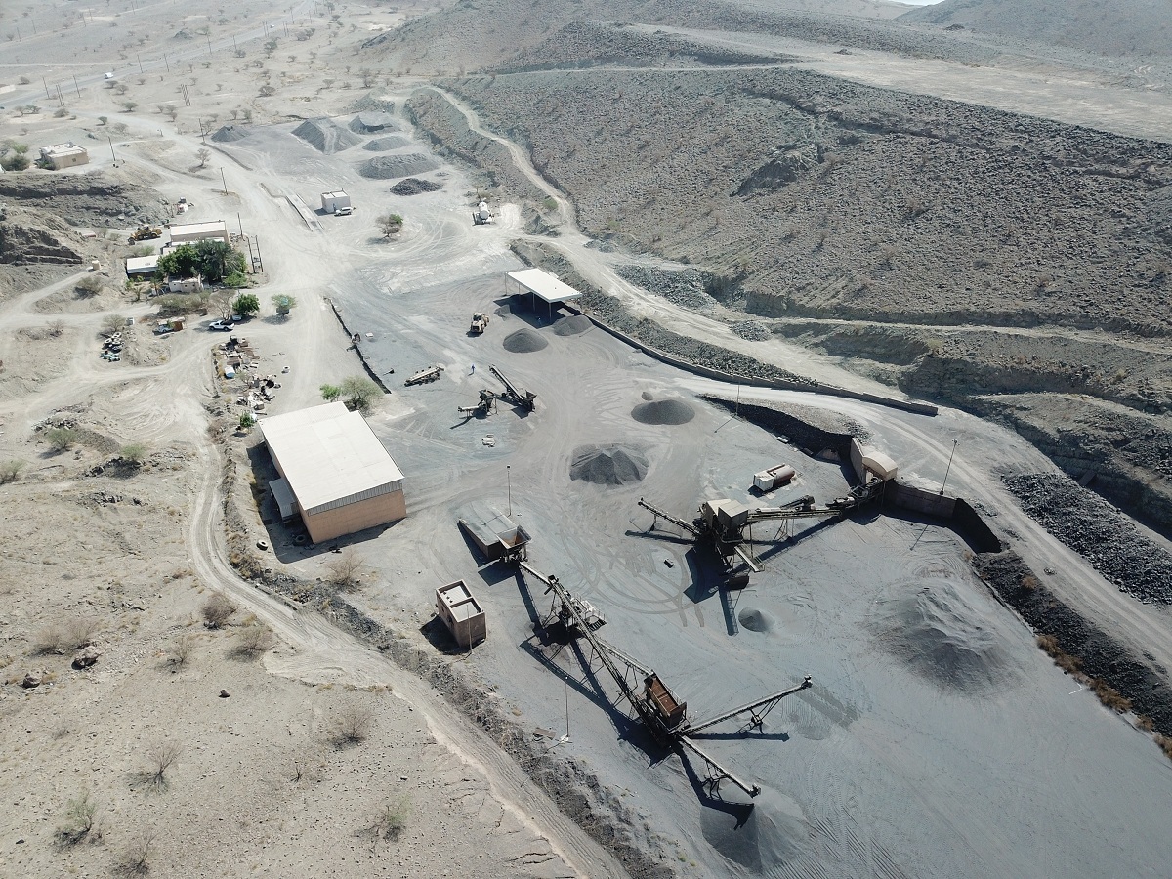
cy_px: 440
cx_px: 586
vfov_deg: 53.1
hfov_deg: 67.3
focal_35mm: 26
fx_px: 880
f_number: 2.2
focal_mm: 4.73
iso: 100
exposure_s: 1/1020
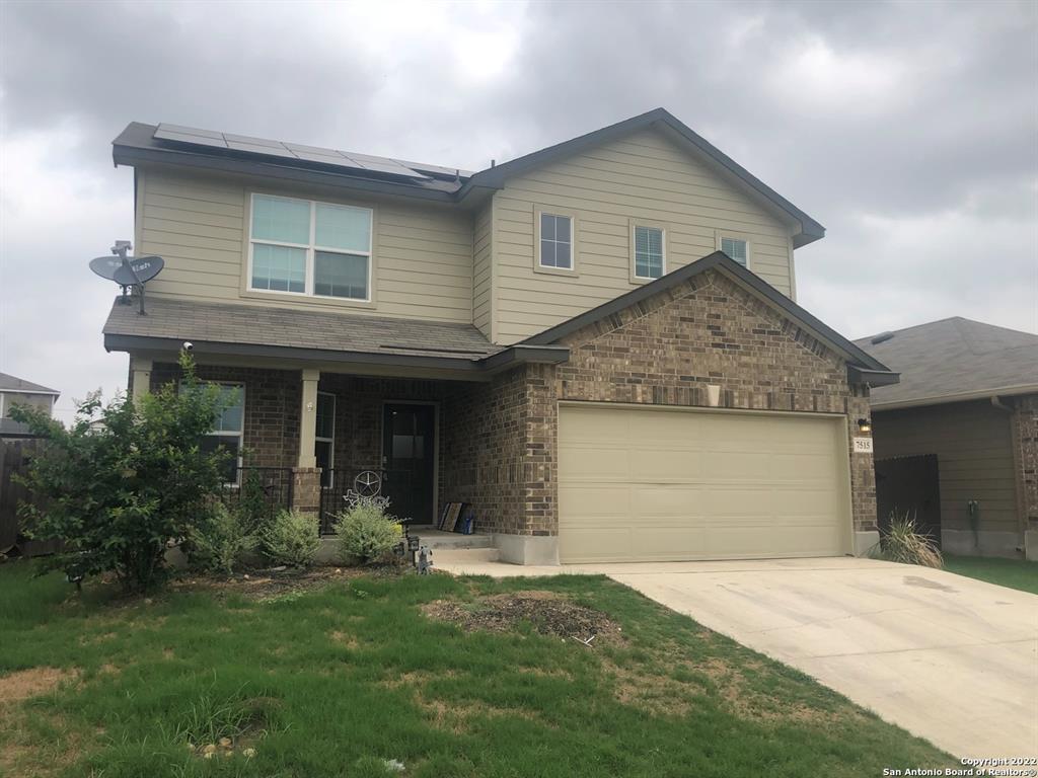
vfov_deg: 49.7
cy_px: 389
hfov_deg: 63.4
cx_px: 519
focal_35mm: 28
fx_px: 840
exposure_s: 1/1185
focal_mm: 4
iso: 20
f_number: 1.8
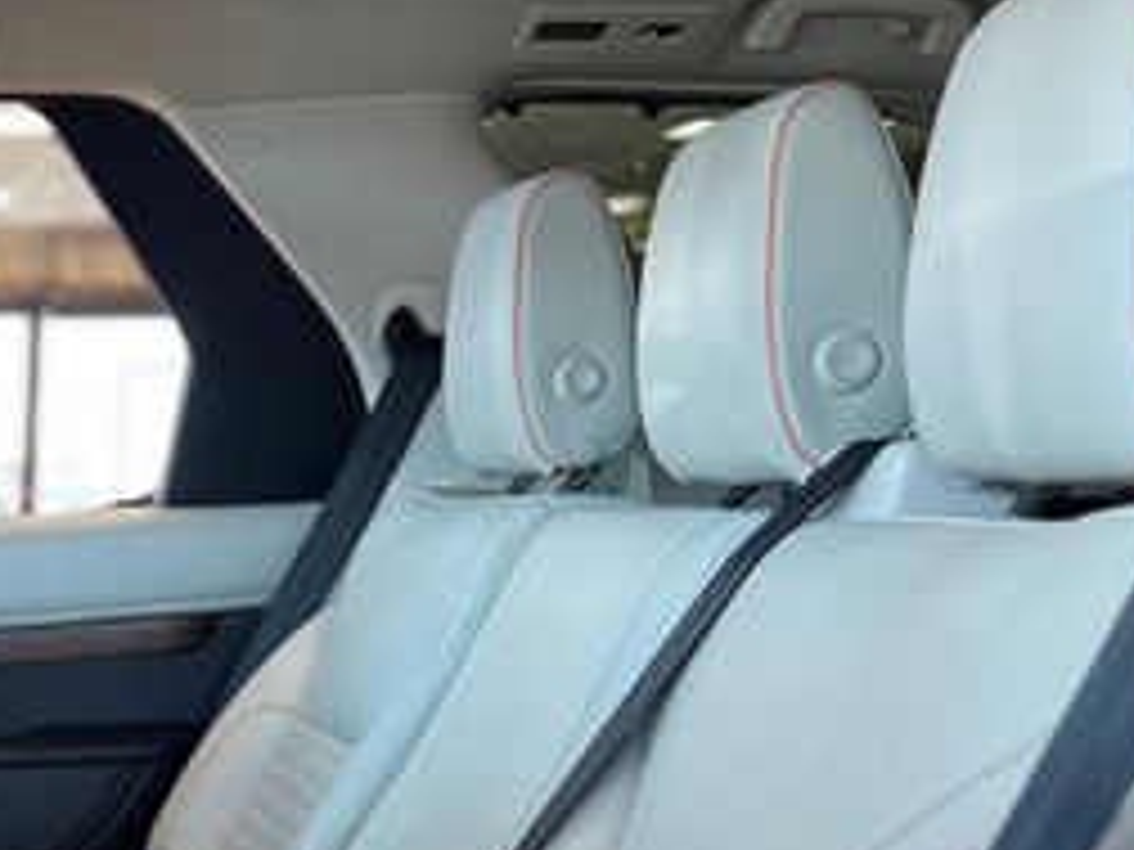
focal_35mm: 66
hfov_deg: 26.1
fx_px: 2162
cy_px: 881
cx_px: -243
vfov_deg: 21.4
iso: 64
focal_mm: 5.7
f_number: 1.5
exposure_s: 1/120
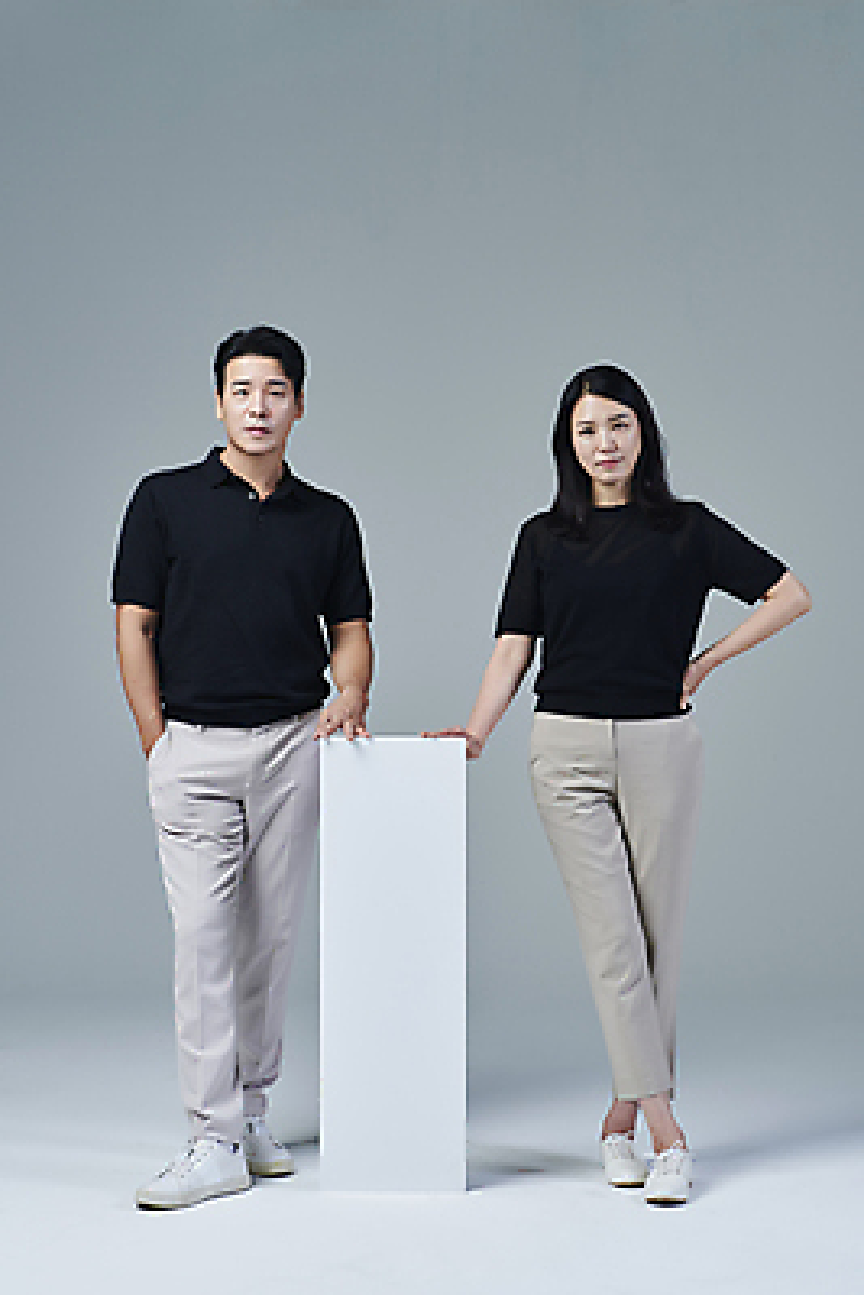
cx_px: 432
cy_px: 648
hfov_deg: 24.2
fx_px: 2014
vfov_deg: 35.6
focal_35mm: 56
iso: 100
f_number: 16
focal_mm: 56
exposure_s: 1/125
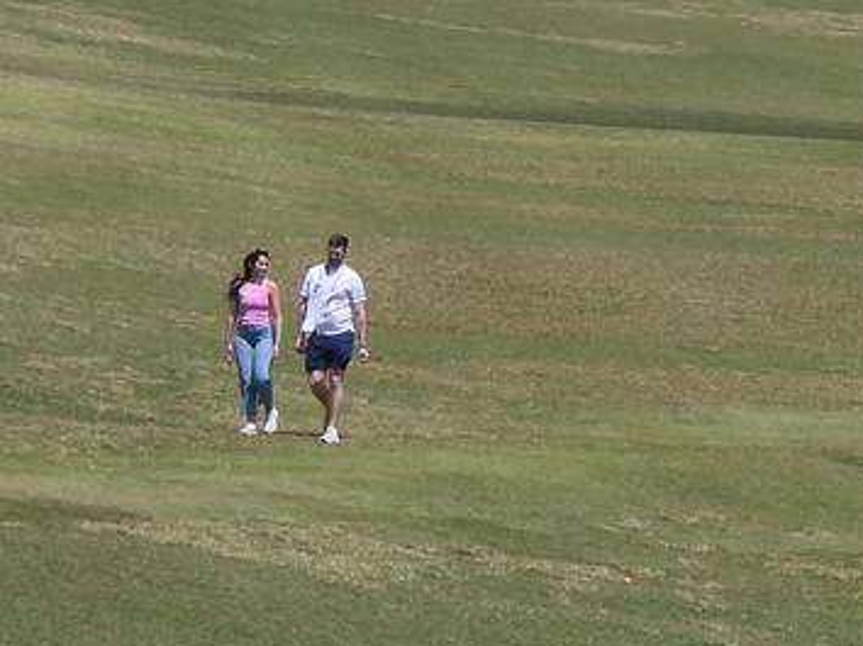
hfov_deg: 5.2
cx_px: 1443
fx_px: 9467
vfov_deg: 3.9
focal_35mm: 380
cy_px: -158
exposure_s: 1/1600
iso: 100
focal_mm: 18.7
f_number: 4
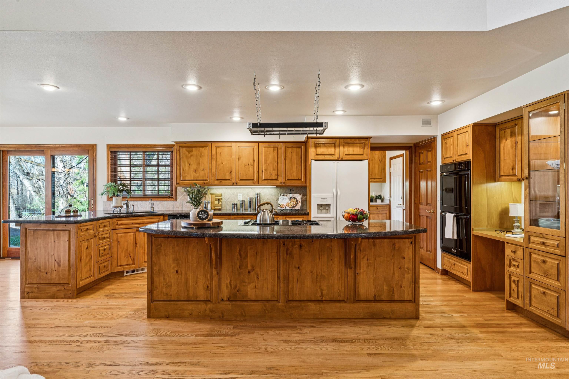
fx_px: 313
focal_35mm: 20
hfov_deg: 84.6
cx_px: 284
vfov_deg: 62.4
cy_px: 190
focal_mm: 19.8
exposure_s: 1/5
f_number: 13
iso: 400
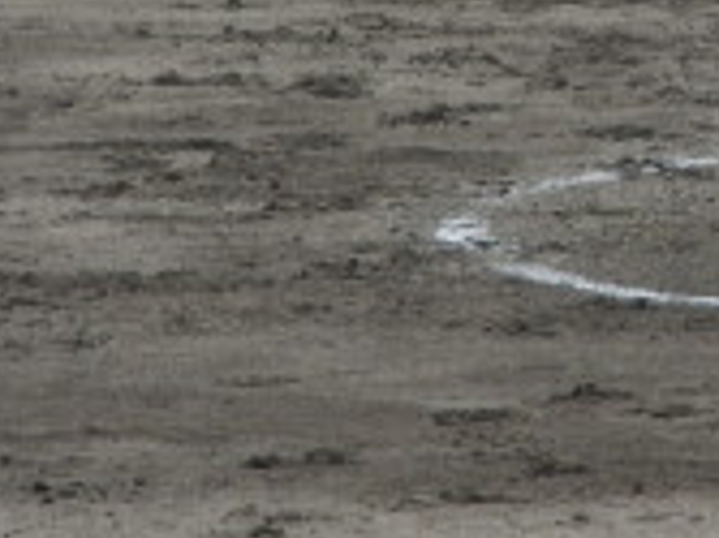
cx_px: 1227
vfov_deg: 2.3
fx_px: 13429
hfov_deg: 3.1
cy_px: -172
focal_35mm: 647
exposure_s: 1/400
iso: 100
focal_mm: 32.2
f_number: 5.3
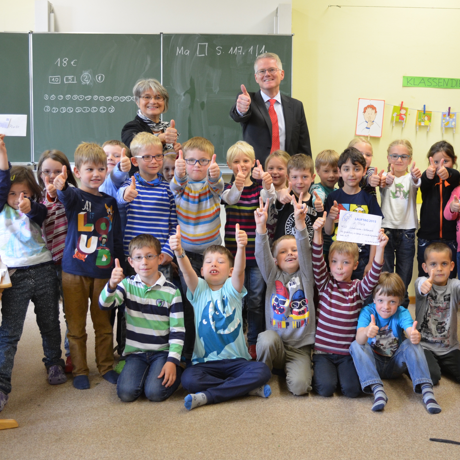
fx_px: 646
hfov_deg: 38.8
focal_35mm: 43
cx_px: 301
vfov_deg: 39.2
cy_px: 231
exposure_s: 1/80
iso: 800
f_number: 3.8
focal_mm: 22
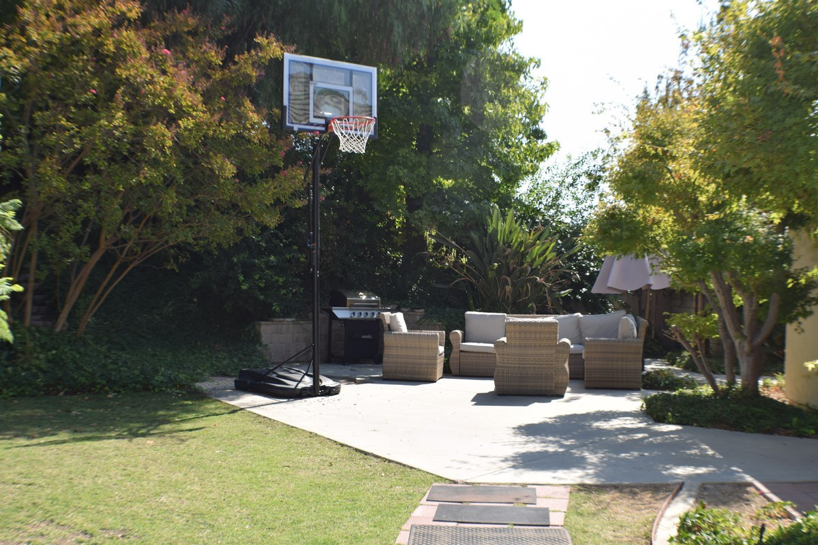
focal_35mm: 60
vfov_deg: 22.6
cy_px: 272
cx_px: 409
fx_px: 1363
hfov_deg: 33.4
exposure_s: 1/200
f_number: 7.1
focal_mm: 40
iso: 100
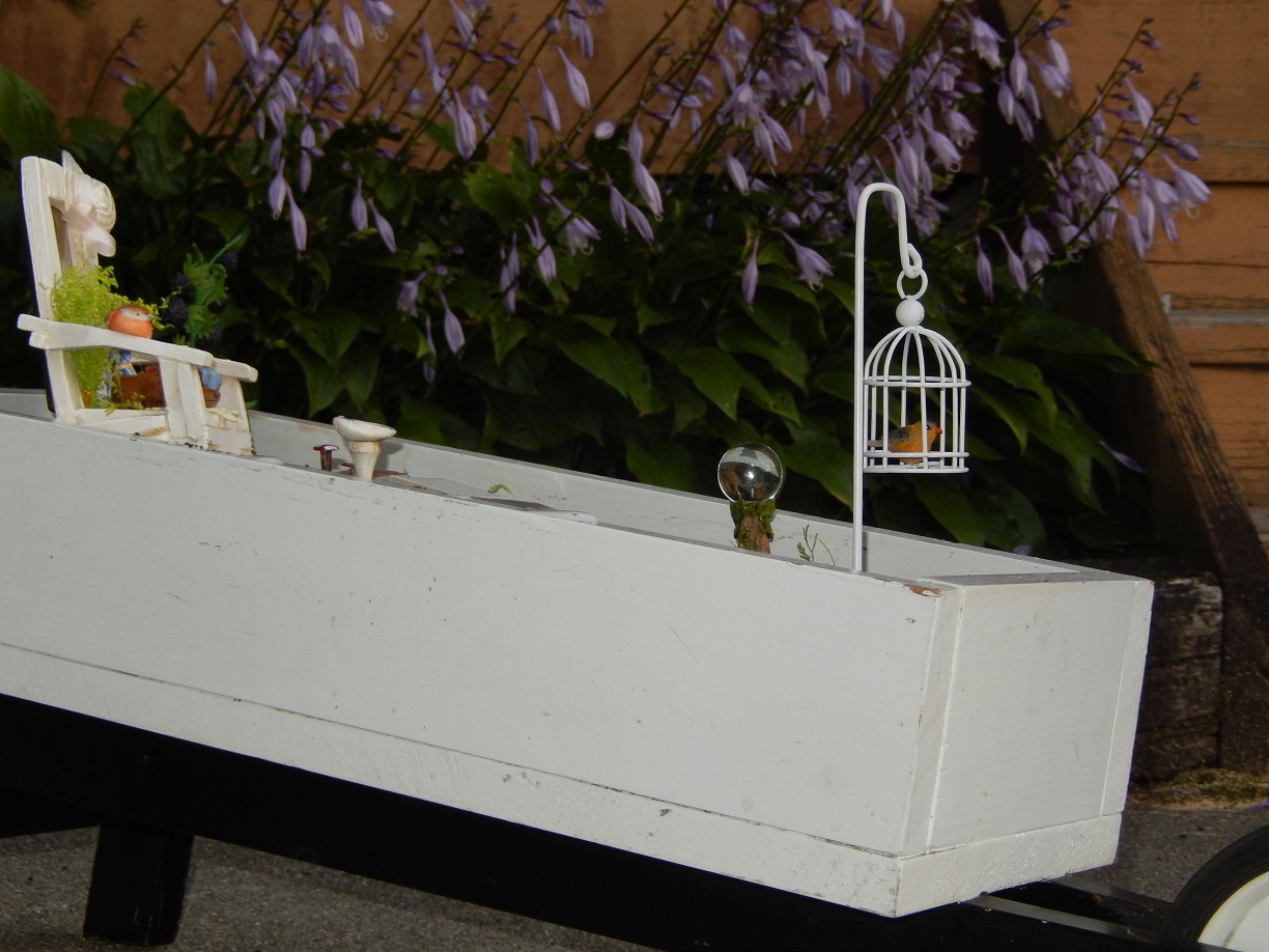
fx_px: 3116
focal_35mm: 85
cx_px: 634
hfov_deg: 23.0
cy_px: 476
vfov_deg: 17.4
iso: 200
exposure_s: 1/30
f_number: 5.1
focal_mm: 15.2
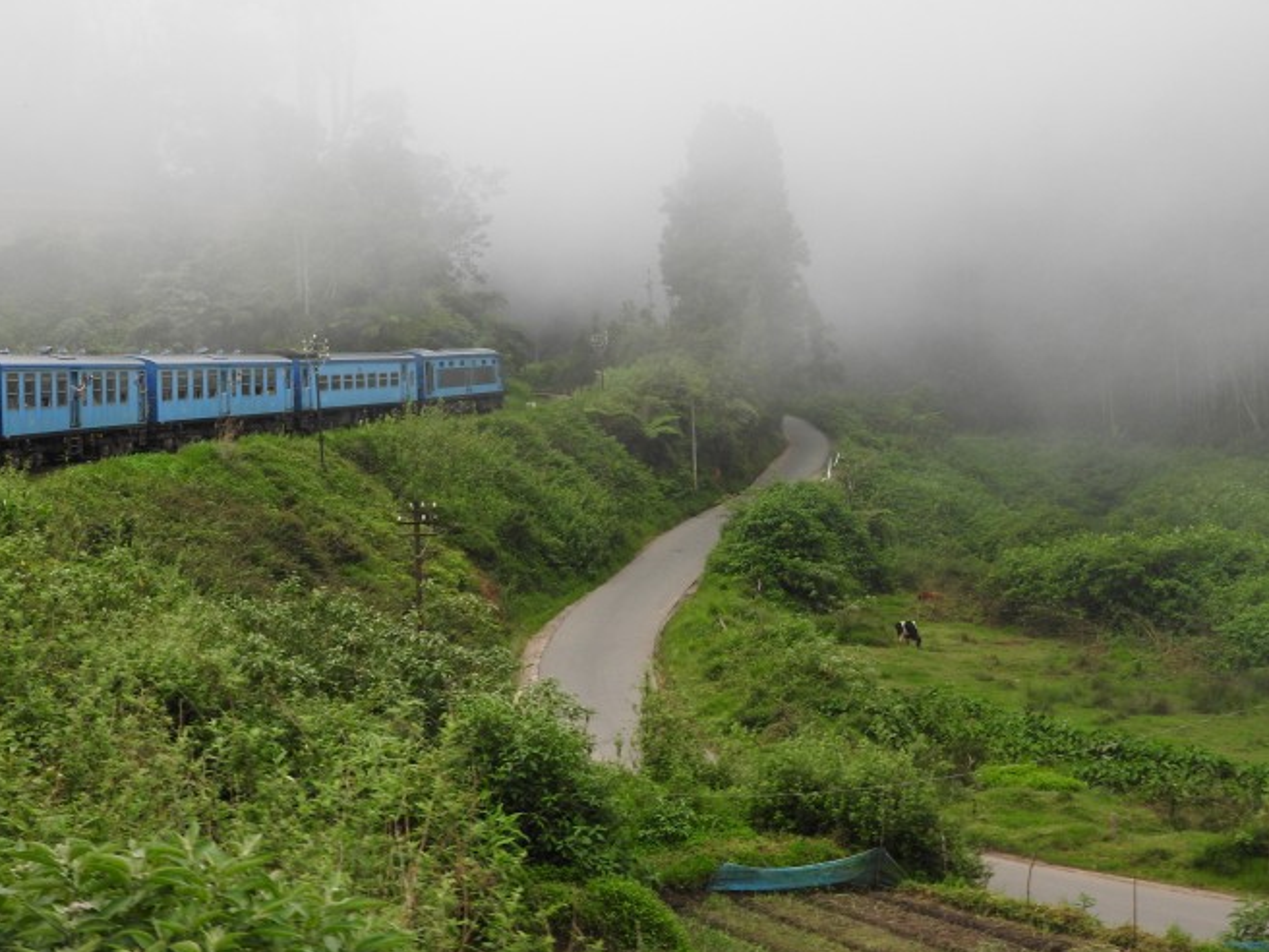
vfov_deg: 24.0
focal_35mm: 61
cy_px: 430
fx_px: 2236
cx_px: 573
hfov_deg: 31.7
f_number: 4
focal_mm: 9
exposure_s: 1/250
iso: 180
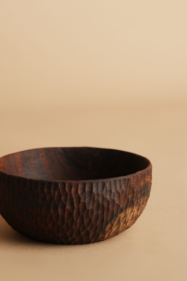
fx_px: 888
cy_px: 111
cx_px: 73
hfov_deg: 12.0
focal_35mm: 114
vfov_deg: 17.9
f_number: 8
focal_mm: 70
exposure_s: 1/100
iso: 1000
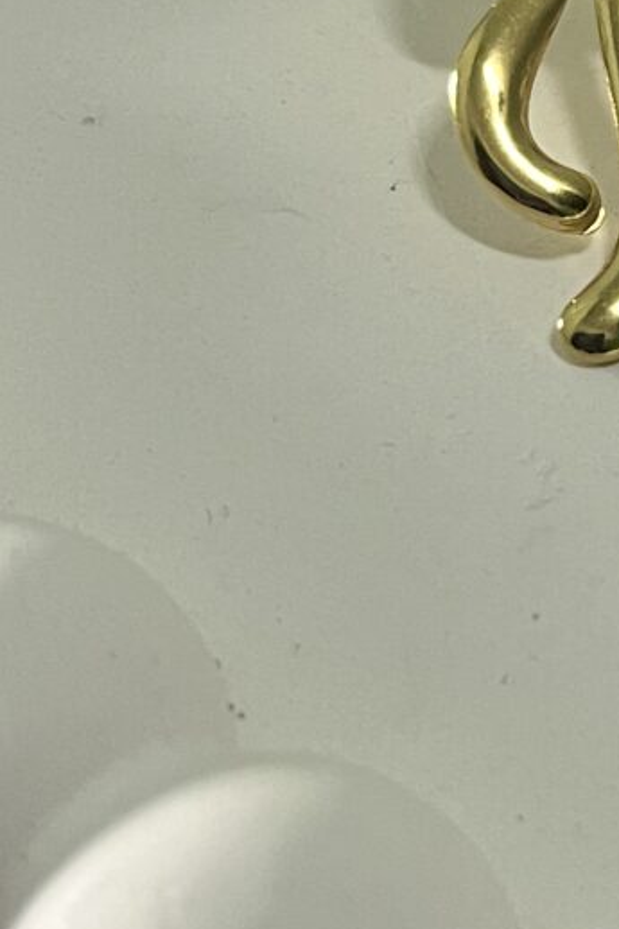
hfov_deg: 12.1
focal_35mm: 107
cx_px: 962
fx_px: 2761
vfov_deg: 19.0
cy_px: 210
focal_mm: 5.1
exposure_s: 1/50
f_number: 1.6
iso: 125
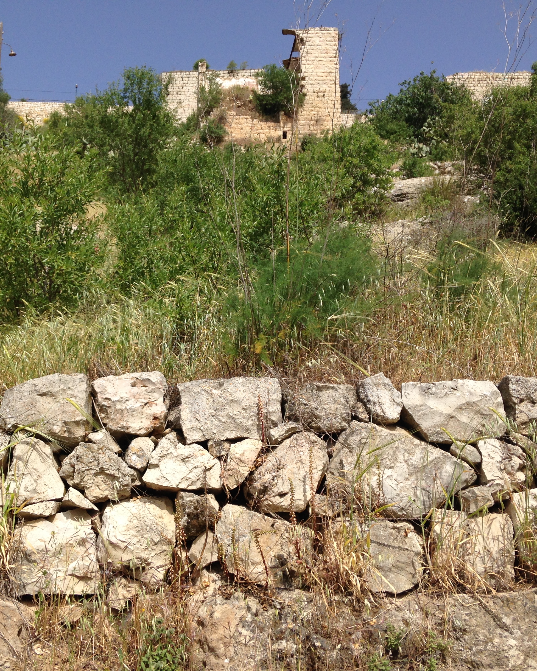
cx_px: 220
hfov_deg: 34.8
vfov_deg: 42.9
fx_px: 854
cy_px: 335
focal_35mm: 43
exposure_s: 1/2262
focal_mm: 4.12
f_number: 2.4
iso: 50
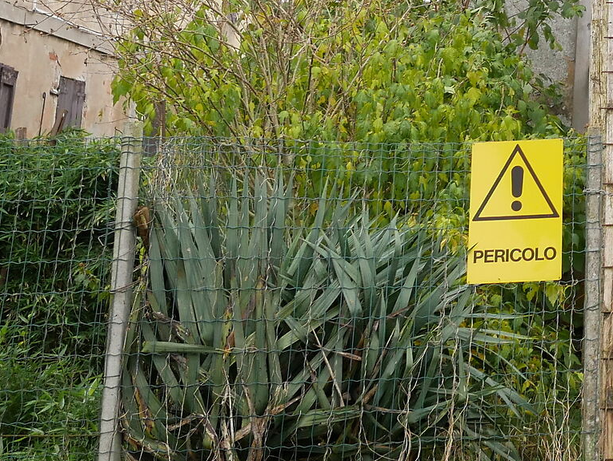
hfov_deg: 18.5
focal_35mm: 94
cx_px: 920
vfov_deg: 14.6
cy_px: -241
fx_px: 1665
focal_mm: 15
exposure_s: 1/400
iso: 400
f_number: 3.5
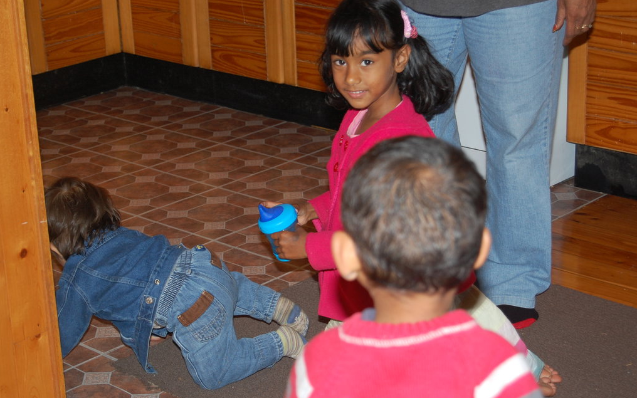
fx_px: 1337
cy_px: 197
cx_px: 318
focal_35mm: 77
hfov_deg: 26.8
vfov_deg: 16.9
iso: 400
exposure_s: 1/60
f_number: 5.6
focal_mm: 50
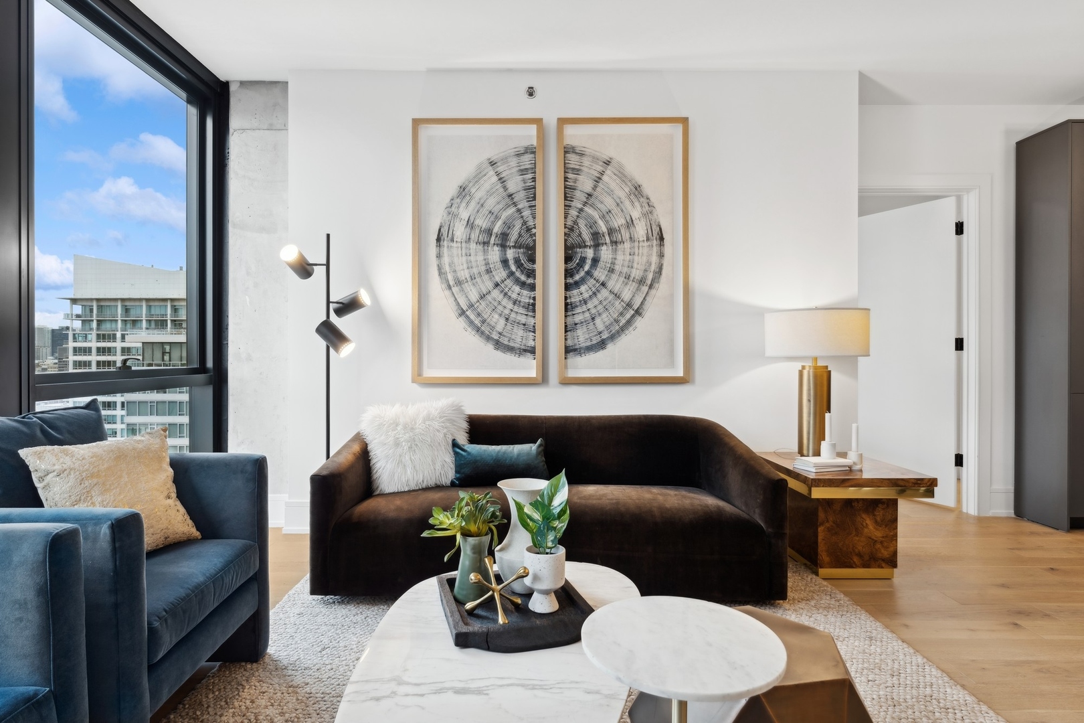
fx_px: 572
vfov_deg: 64.6
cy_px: 362
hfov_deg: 86.9
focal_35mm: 19
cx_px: 542
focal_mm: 19
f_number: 8
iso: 200
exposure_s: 1/13
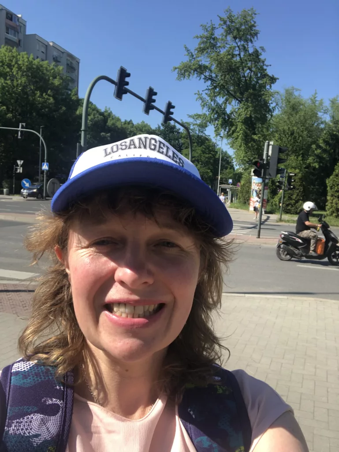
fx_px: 417
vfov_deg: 56.8
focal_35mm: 32
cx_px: 170
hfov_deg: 44.2
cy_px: 226
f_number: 2.2
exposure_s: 1/626
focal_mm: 2.87
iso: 20
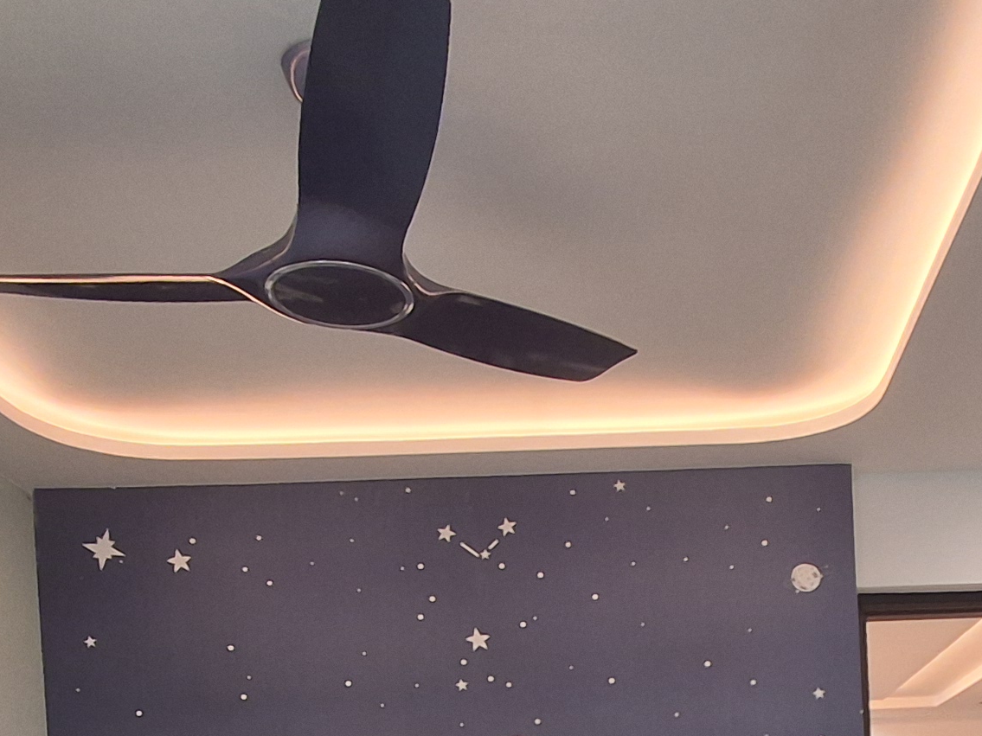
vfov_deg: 27.2
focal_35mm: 46
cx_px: 745
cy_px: 915
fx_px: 1305
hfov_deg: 40.0
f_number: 2.2
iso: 100
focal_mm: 1.64
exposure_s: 1/50
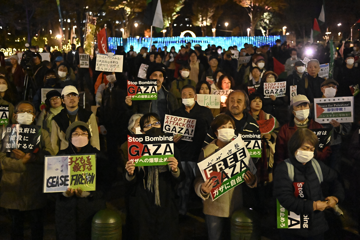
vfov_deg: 28.1
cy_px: 120
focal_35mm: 48
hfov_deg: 41.1
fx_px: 480
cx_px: 180
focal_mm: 48
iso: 32000
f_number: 2.8
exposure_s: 1/160
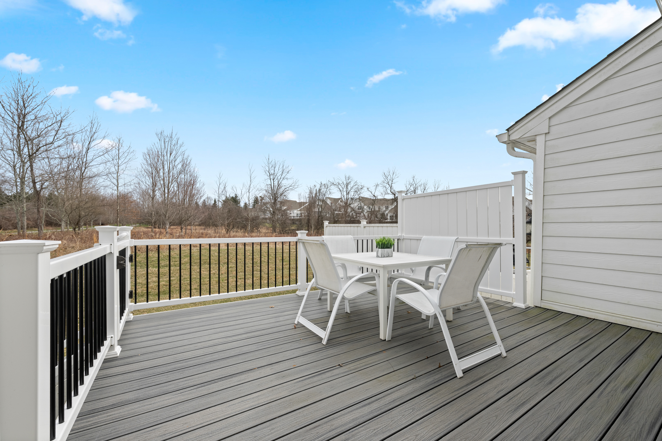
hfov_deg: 104.3
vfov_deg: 81.2
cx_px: 331
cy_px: 220
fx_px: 257
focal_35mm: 14
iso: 320
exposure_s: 1/250
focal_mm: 14
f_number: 8
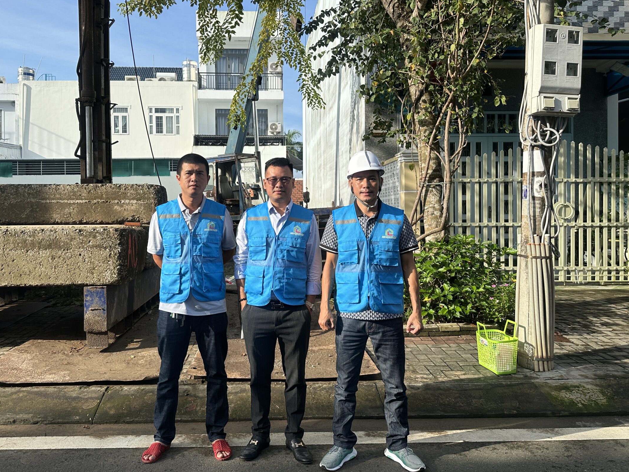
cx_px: 274
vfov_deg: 48.2
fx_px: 527
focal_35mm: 29
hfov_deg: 61.4
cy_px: 217
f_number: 1.78
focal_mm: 6.86
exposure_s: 1/2967
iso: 80
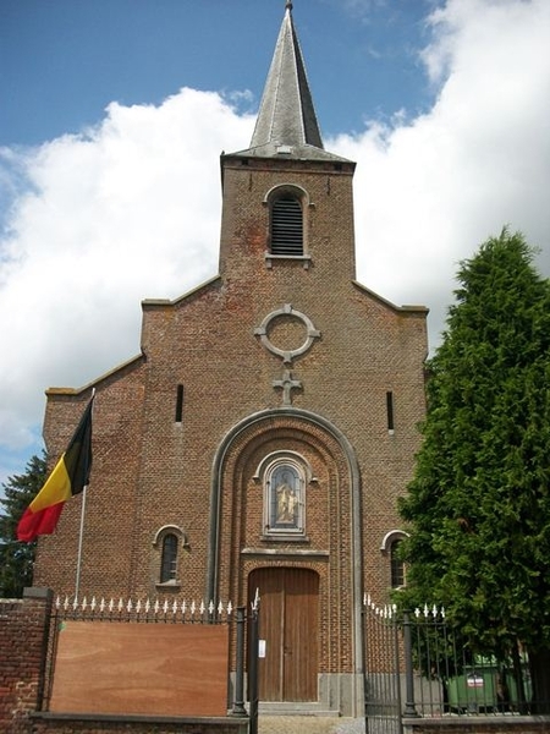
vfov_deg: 56.8
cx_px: 275
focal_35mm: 32
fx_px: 678
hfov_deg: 44.2
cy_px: 367
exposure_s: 1/200
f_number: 8.8
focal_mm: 5.7
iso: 80
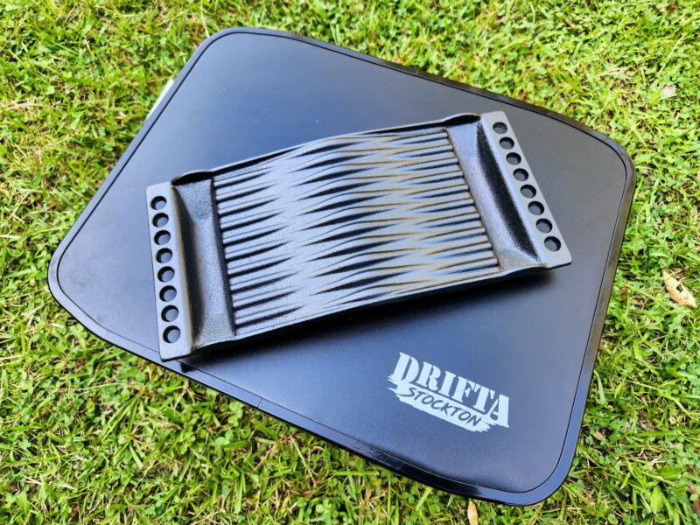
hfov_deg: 73.9
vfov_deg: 58.9
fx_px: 465
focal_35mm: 23
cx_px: 350
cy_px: 262
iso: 64
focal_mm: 5.4
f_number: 1.8
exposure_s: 1/180
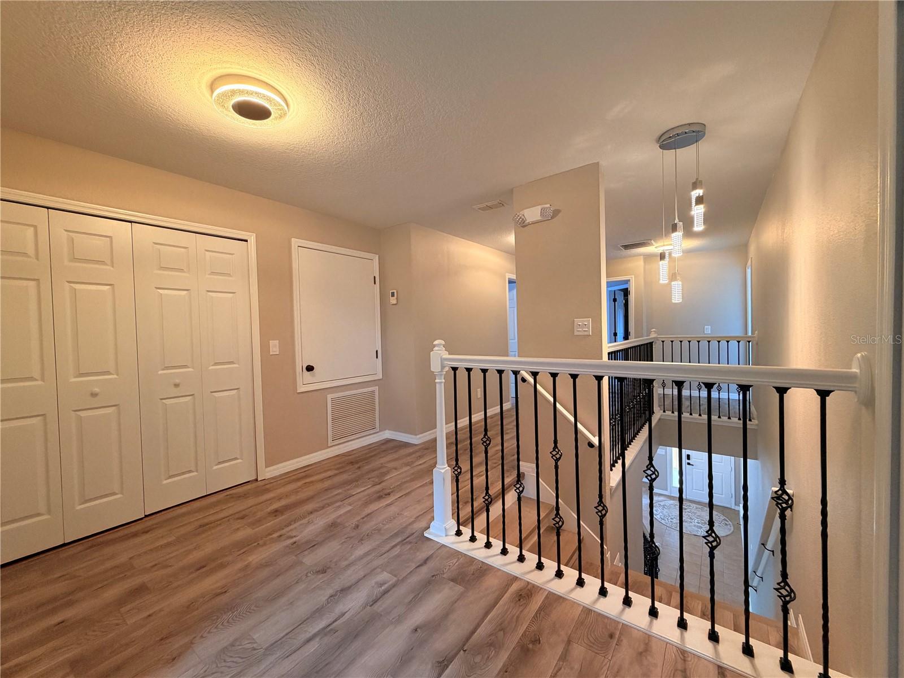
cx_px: 452
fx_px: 366
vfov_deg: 85.7
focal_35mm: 14
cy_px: 339
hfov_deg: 102.1
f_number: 2.2
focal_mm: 2.22
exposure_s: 1/60
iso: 160
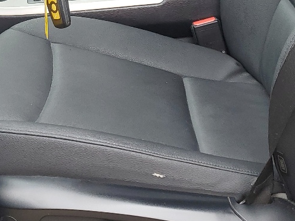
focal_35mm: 84
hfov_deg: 23.0
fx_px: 716
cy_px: -81
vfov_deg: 16.4
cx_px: 63
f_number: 1.5
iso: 50
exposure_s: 1/357
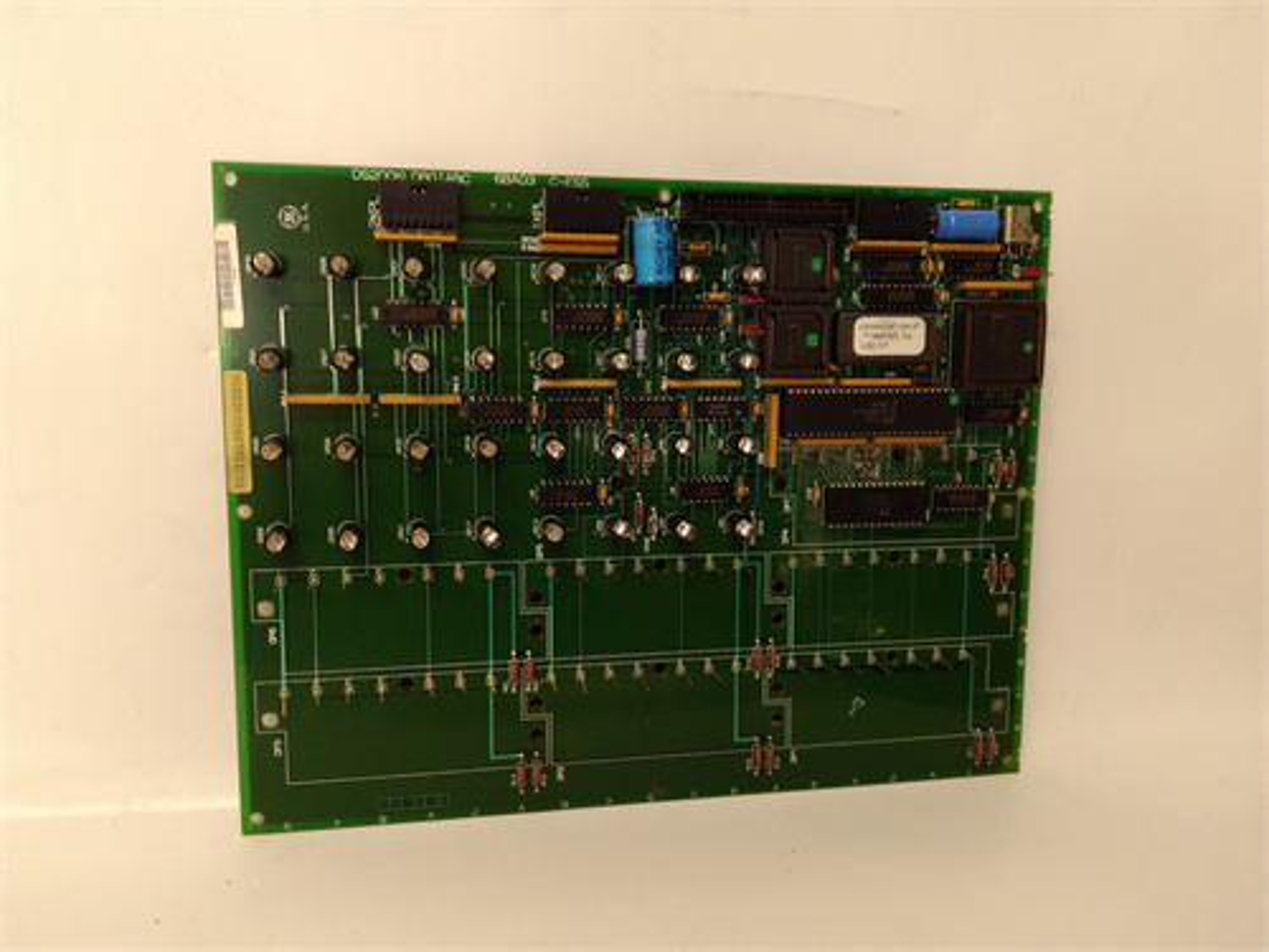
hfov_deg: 65.3
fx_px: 990
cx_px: 634
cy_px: 476
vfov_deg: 51.4
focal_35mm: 27
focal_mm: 3.79
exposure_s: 1/33
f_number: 2
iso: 231
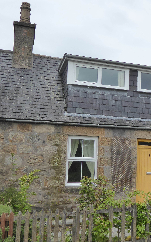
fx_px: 336
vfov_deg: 39.6
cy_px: 127
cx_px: 164
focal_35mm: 51
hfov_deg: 23.8
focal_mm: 5.8
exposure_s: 1/320
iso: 160
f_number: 3.6
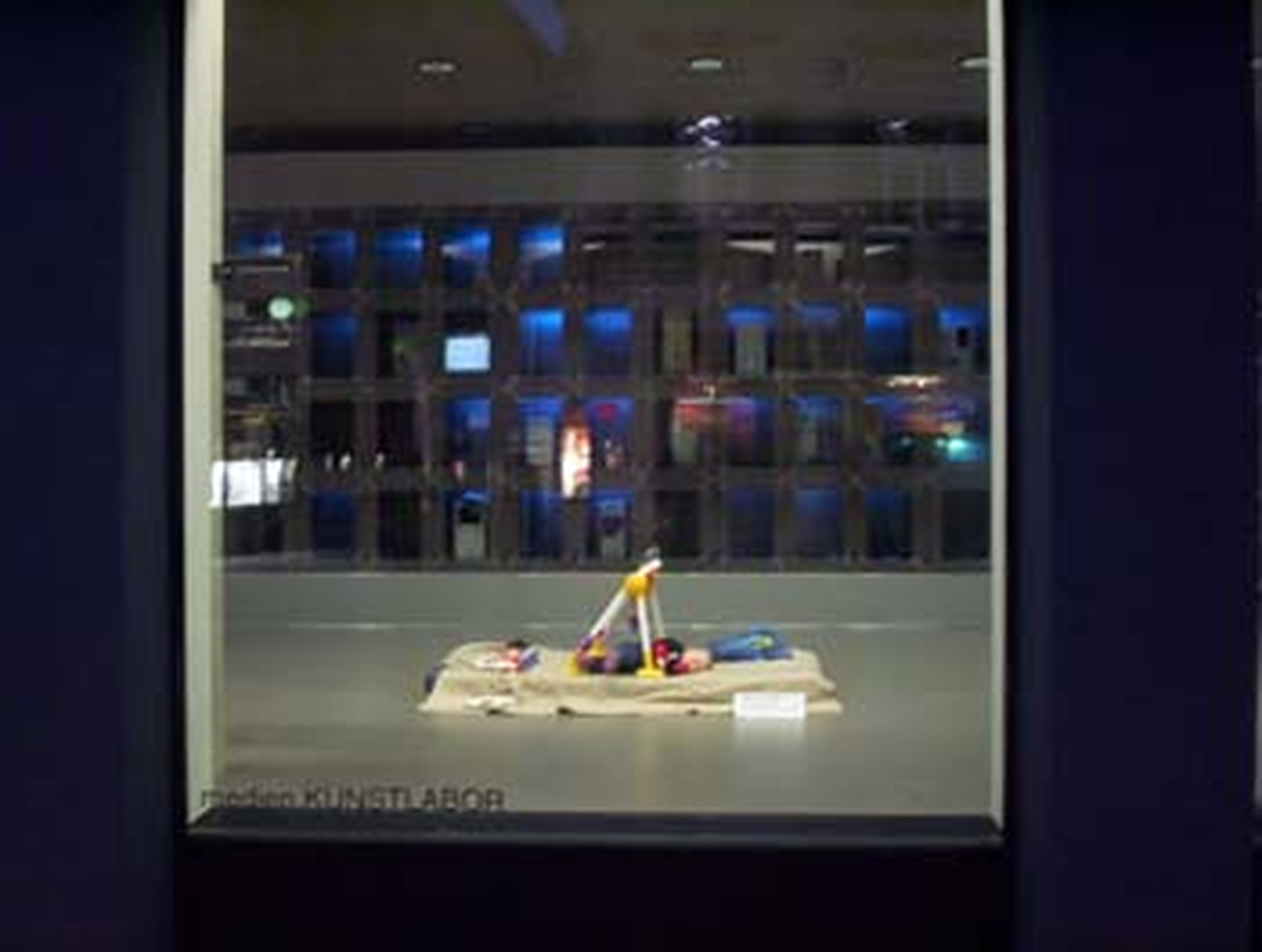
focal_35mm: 38
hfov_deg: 48.9
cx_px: 631
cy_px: 476
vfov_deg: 37.8
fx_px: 1388
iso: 200
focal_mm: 4.99
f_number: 4.5
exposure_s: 1/8
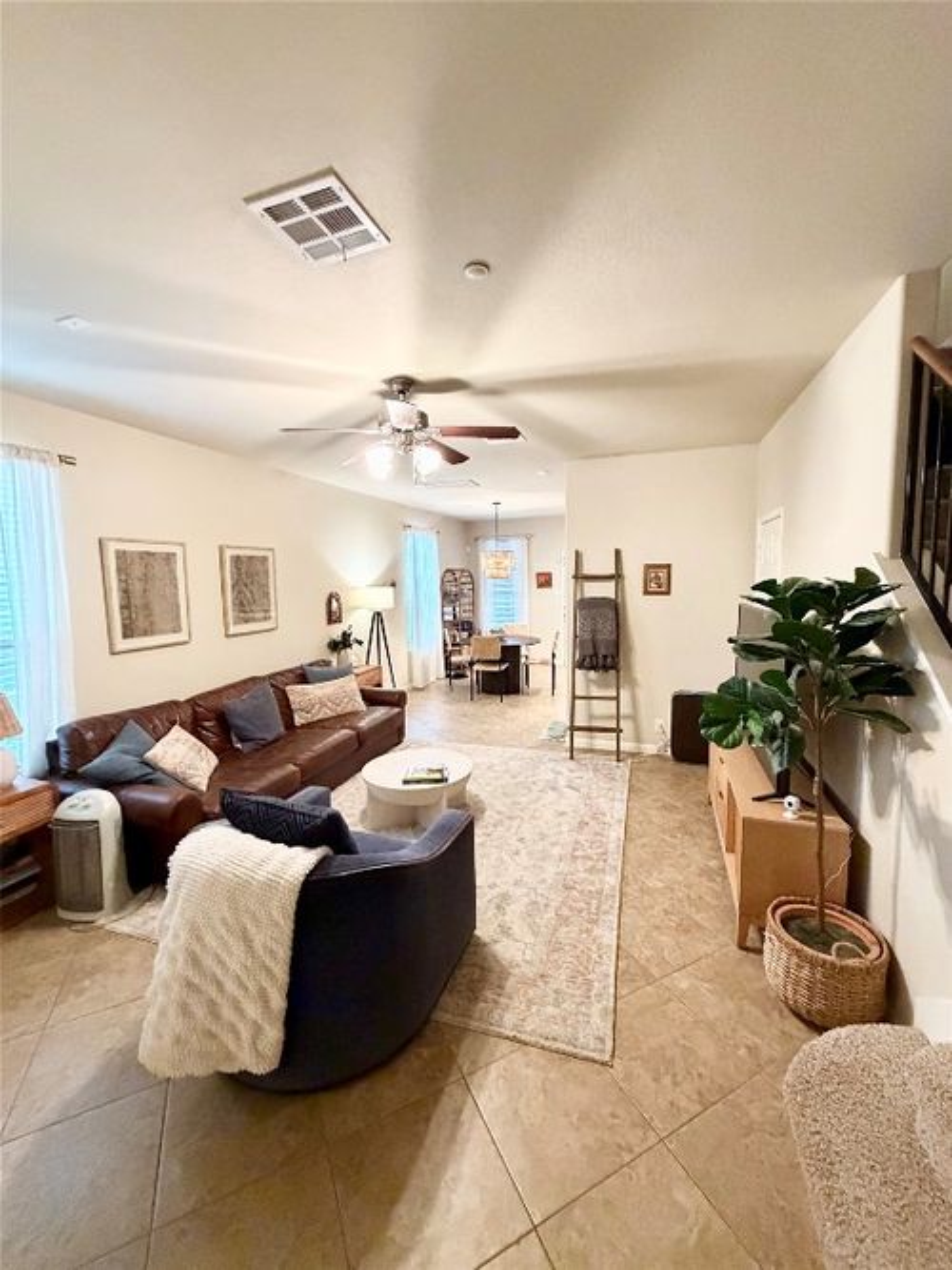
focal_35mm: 14
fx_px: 514
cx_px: 476
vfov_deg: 102.1
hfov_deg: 85.7
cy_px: 635
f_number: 2.2
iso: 800
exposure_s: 1/60
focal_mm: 2.22
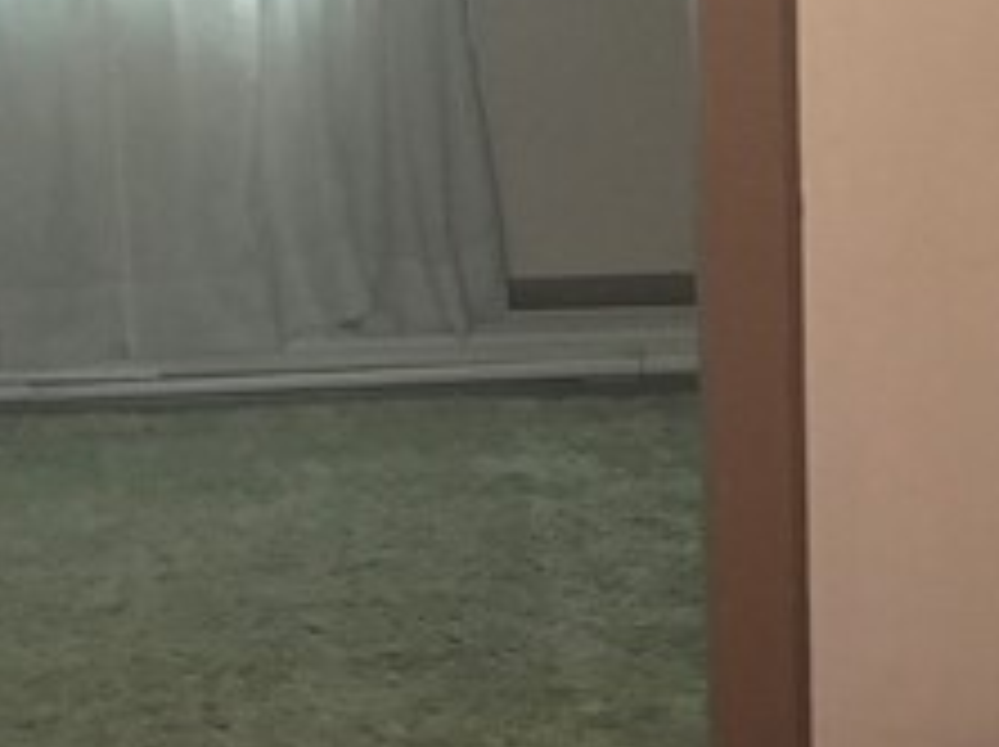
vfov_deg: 11.0
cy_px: 432
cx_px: 886
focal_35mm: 134
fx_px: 3863
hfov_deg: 14.6
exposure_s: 1/15
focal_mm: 4.15
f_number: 2.2
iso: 200
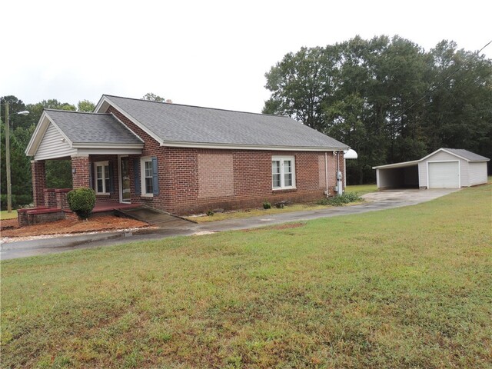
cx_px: 246
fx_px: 398
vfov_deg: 49.7
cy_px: 184
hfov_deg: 63.4
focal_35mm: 28
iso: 100
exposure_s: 1/200
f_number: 3.1
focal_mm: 4.9
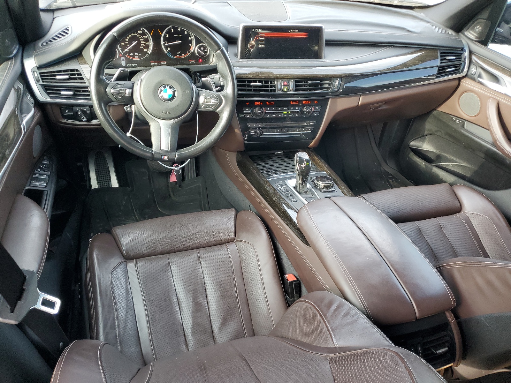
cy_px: 192
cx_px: 256
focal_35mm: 26
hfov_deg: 67.3
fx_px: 384
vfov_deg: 53.1
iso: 99
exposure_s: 1/120
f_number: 1.5
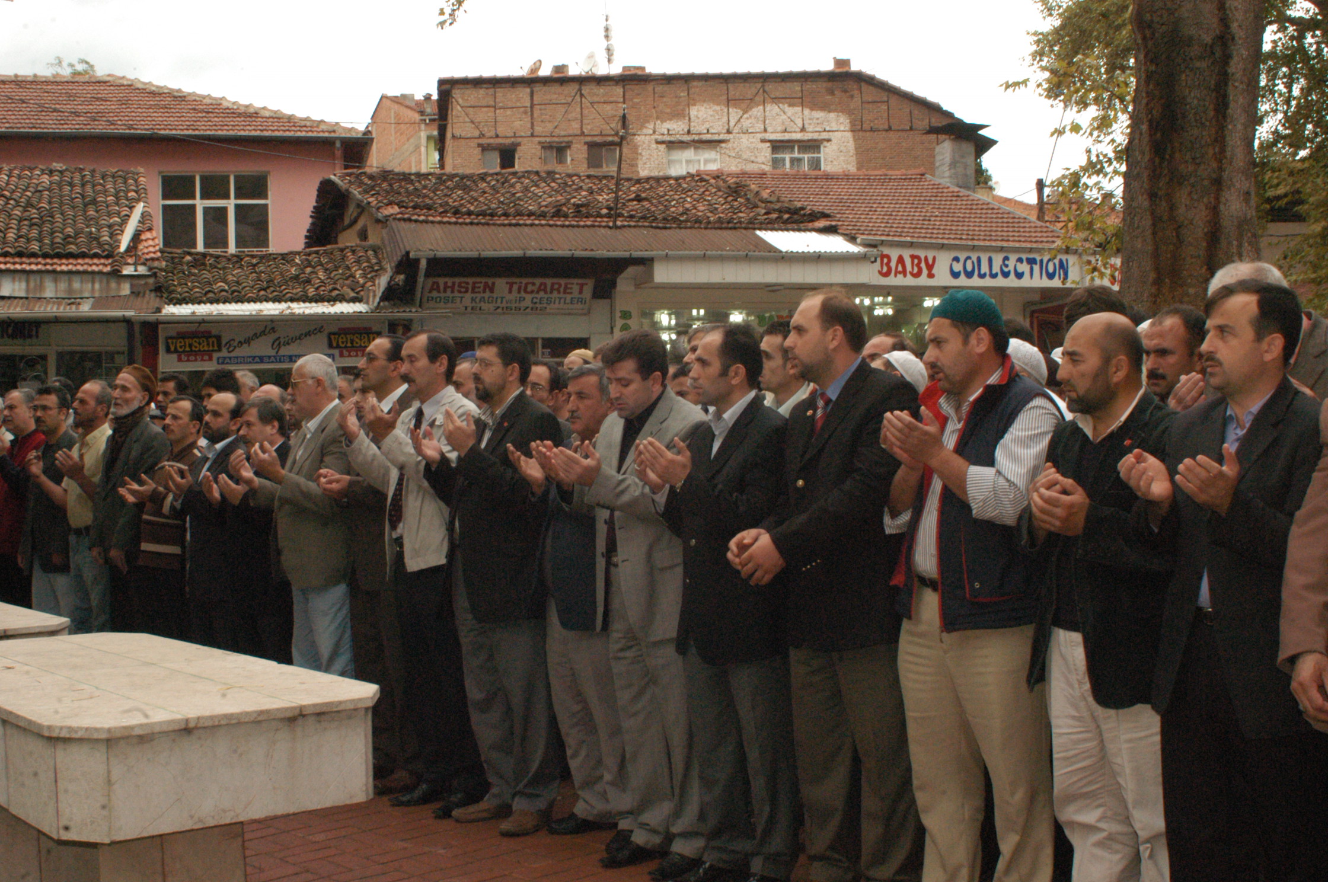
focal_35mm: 42
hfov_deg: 46.4
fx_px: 1548
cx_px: 664
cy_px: 441
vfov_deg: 31.8
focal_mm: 28
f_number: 13
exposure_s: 1/180
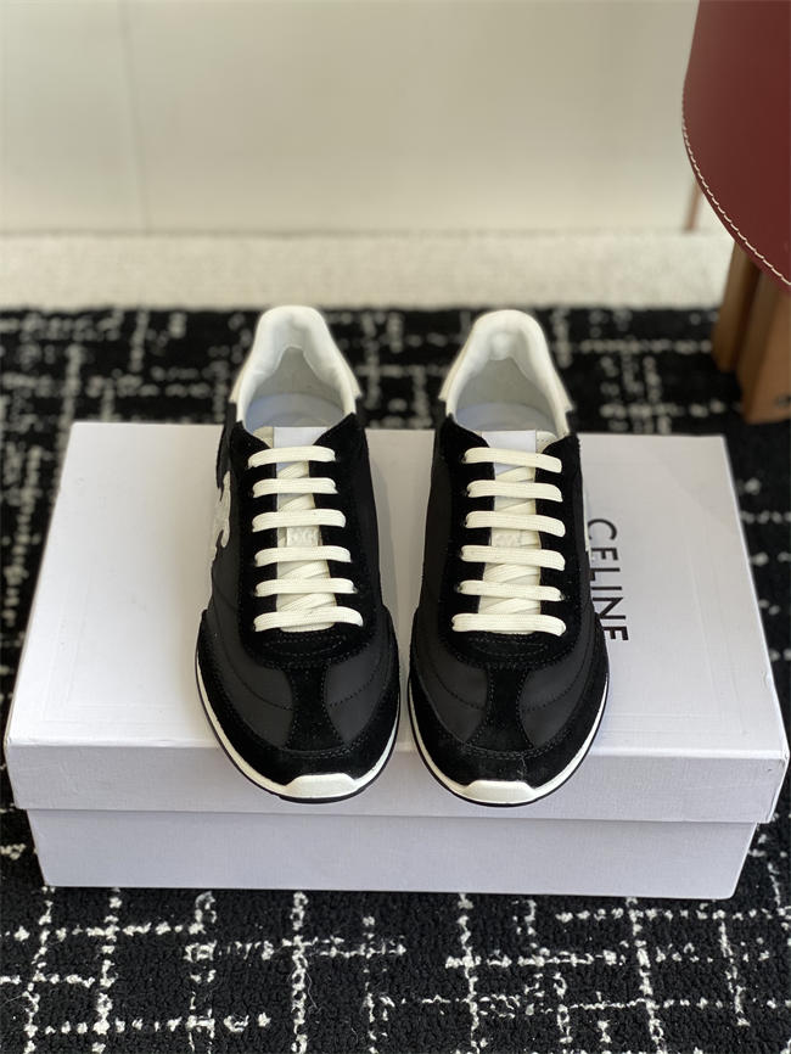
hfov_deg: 28.0
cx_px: 396
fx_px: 1584
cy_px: 527
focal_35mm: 52
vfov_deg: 36.8
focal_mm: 6
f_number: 2
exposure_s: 1/122
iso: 20
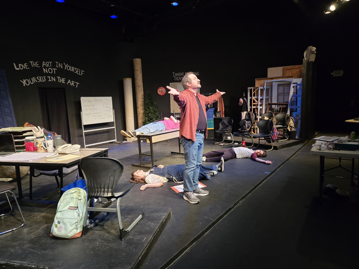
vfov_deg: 58.9
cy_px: 134
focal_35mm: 23
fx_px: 239
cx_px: 180
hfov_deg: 73.9
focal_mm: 5.4
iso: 640
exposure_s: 1/60
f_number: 1.8
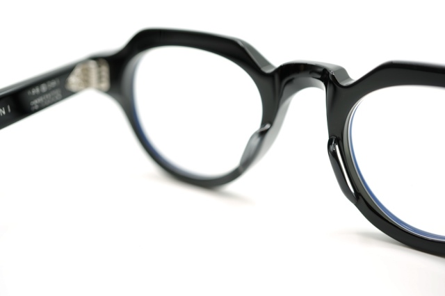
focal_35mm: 50
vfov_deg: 27.0
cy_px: 148
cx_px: 222
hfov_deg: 39.6
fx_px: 618
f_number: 2.8
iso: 200
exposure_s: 1/50
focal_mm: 50
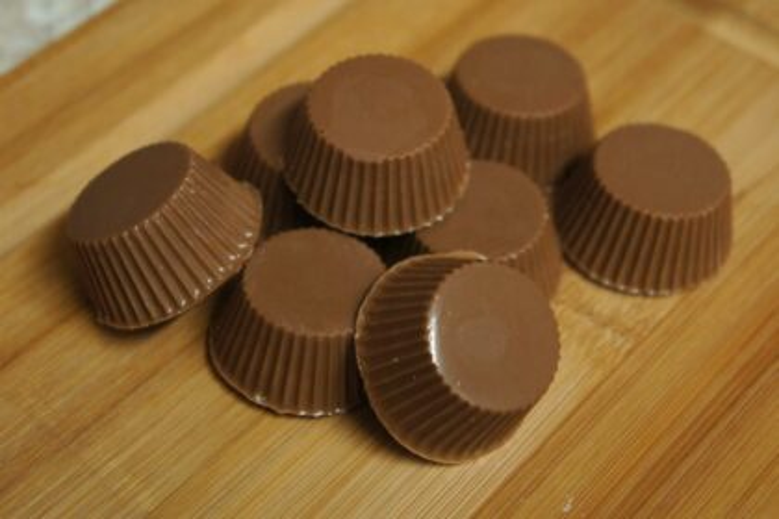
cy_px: 260
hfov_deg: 26.5
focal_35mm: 76
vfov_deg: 17.8
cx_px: 390
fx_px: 1655
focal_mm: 51
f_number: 5
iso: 1600
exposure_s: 1/40
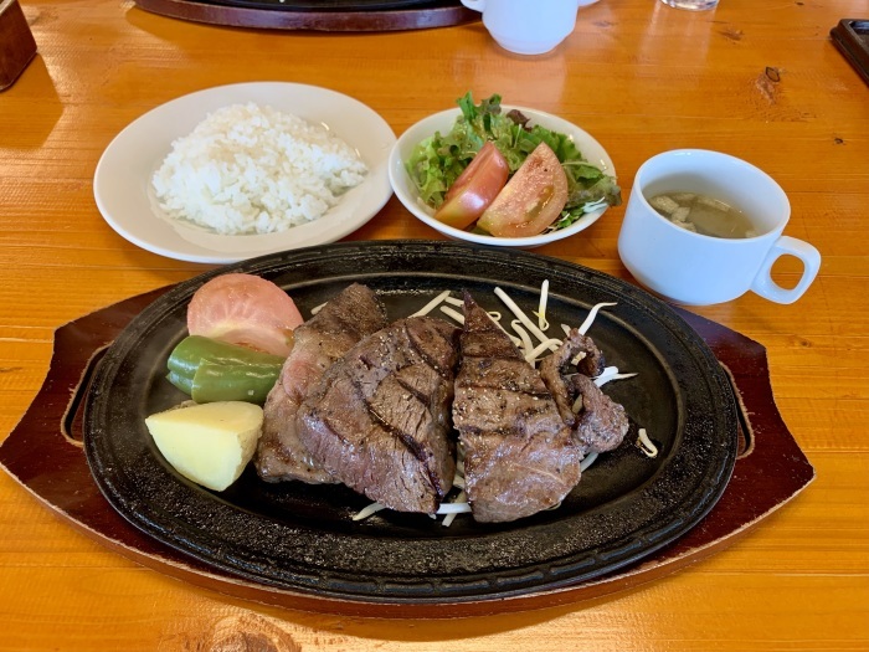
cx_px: 434
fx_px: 653
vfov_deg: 53.1
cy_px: 326
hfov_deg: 67.3
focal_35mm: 26
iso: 64
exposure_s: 1/50
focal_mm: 4.25
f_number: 1.8
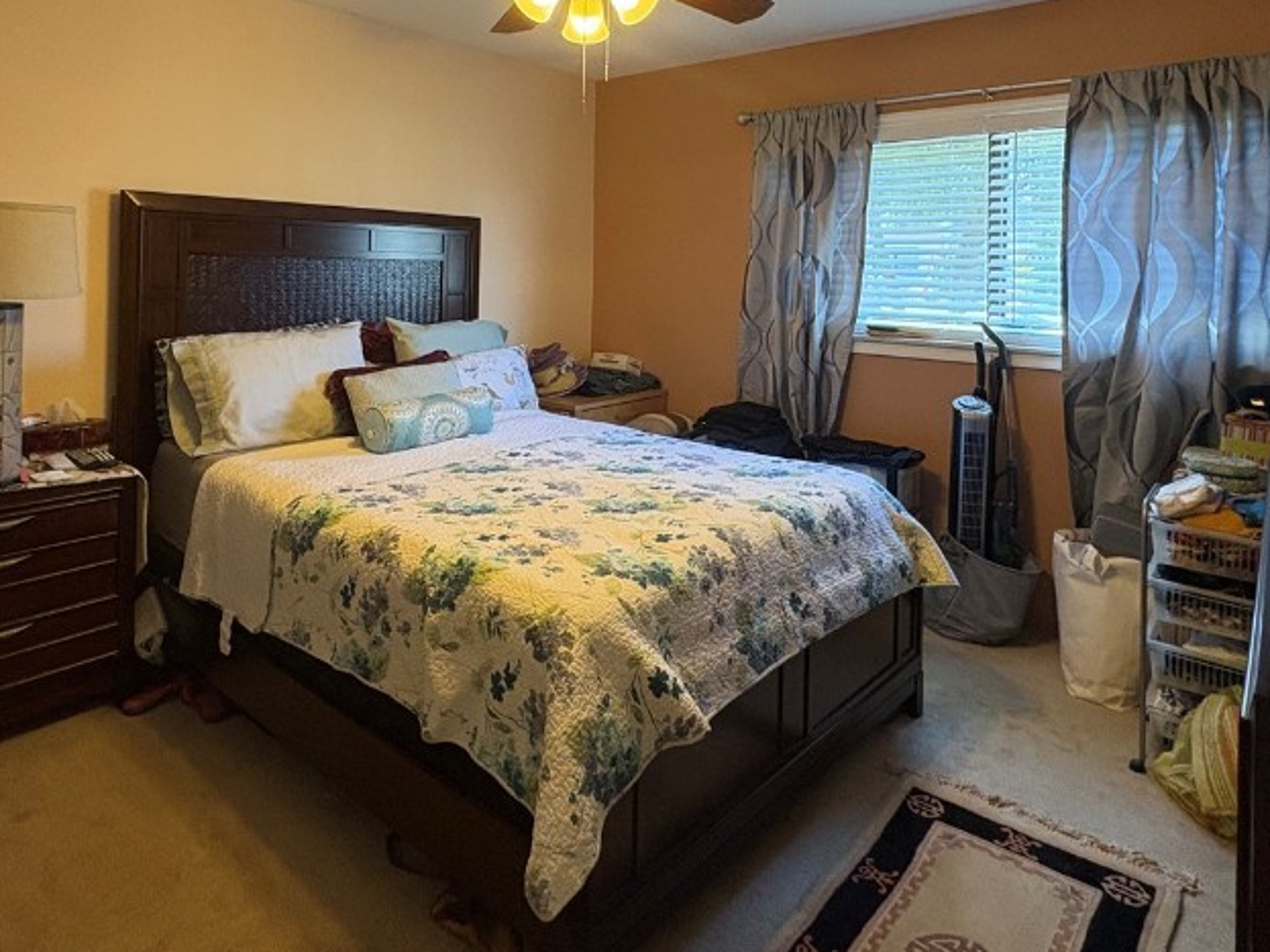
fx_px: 844
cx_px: 563
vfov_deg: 56.6
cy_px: 265
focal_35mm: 23
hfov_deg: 73.7
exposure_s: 1/120
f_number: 2.2
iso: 320
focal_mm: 2.22
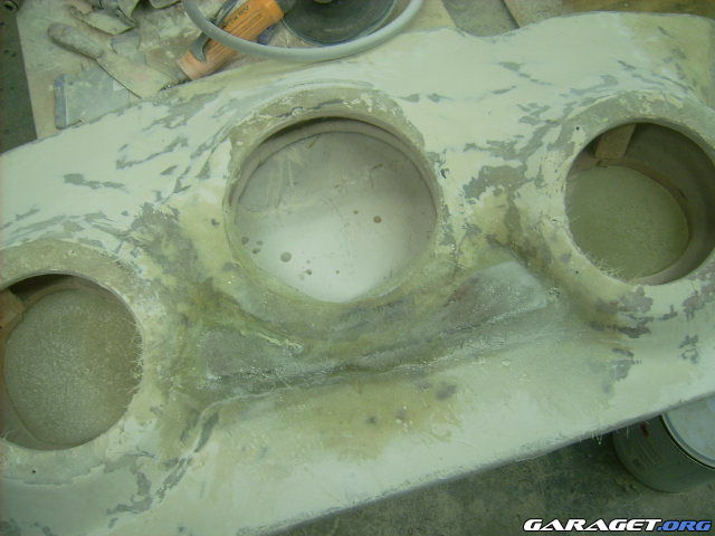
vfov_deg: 40.7
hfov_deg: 52.6
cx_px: 358
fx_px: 723
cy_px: 268
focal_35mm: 35
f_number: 2.8
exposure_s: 1/38
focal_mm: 5.95
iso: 50
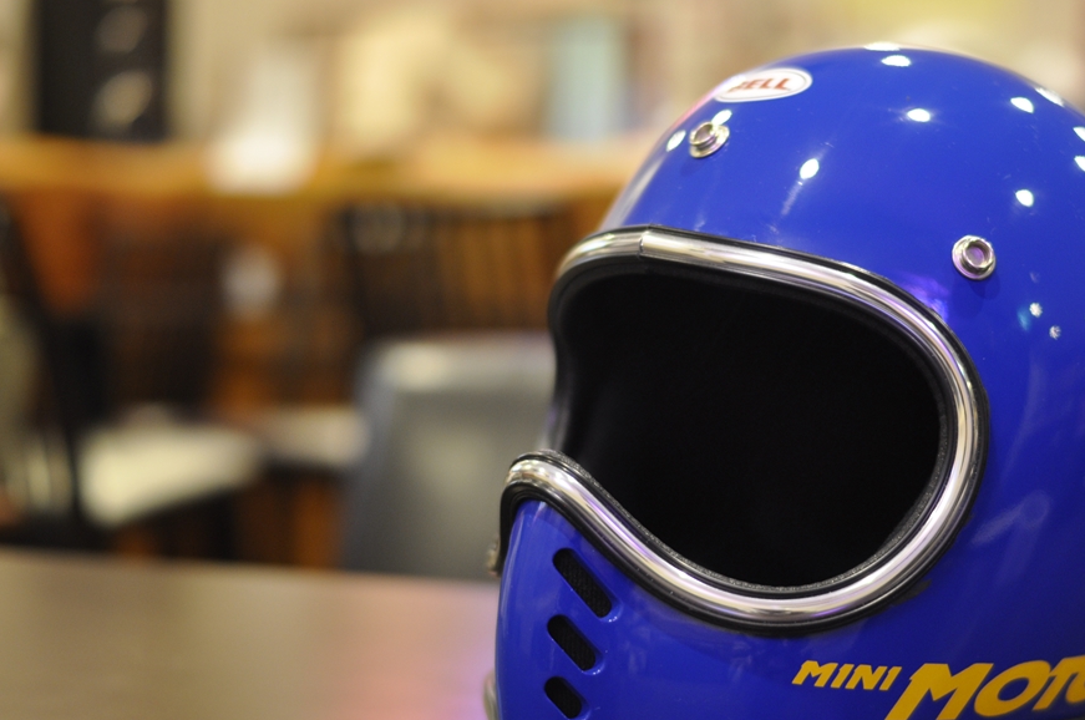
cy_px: 443
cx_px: 715
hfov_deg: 32.2
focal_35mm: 62
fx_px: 1866
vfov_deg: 21.8
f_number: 1.4
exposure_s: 1/40
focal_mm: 30
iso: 500
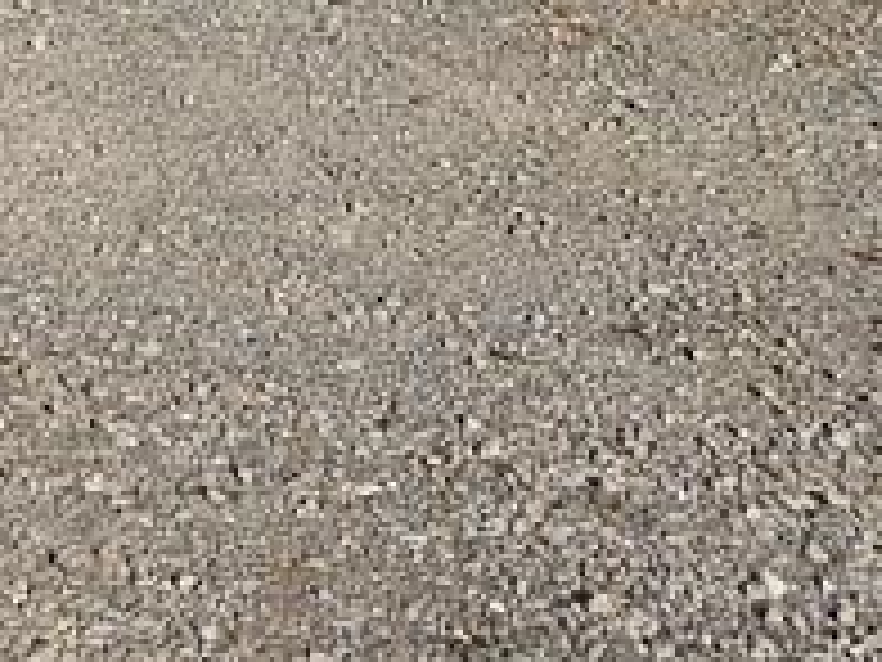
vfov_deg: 11.0
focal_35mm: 120
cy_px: -748
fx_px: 3058
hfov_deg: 14.8
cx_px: -598
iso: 25
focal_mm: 5.4
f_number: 1.8
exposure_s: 1/2430
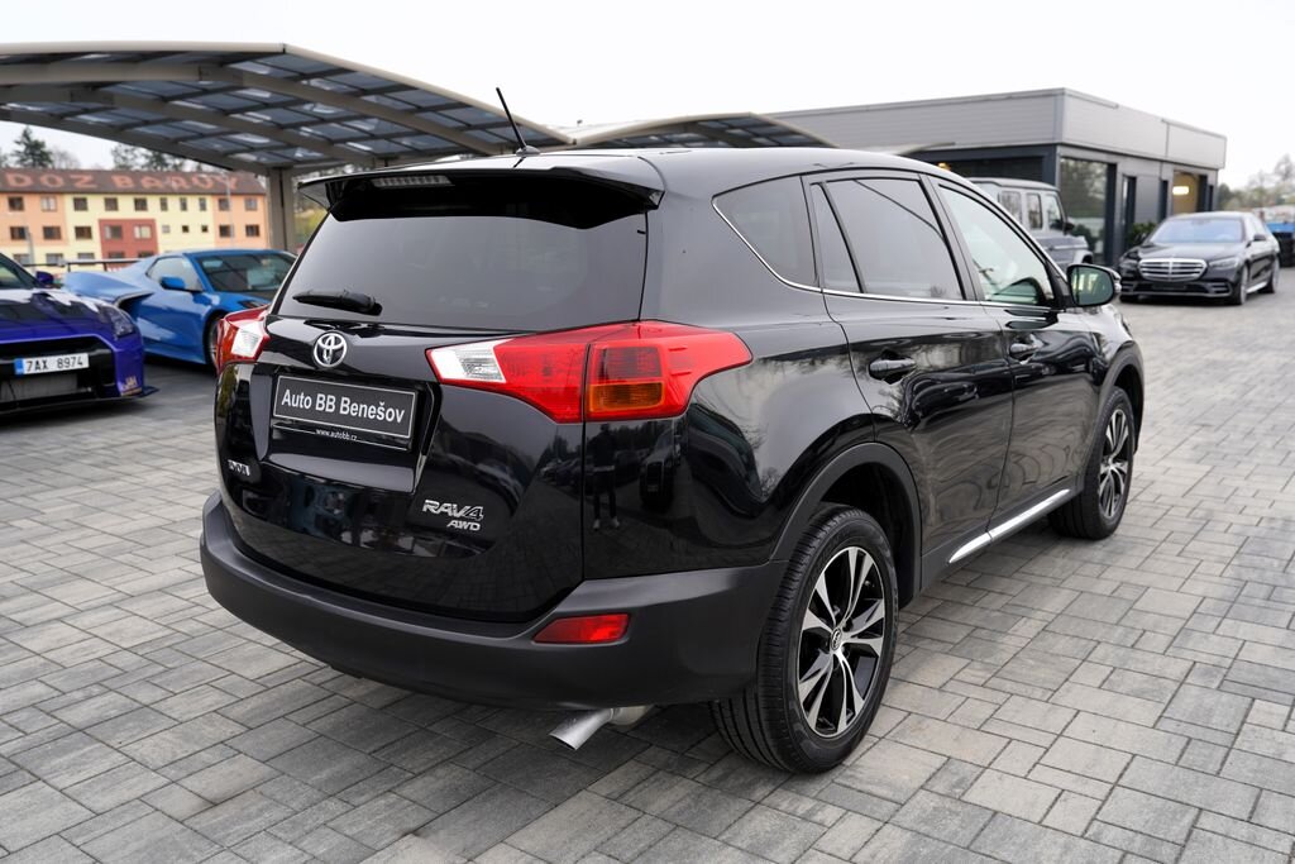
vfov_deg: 43.6
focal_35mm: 30
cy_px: 432
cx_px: 648
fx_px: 1079
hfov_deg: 61.9
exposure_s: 1/60
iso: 100
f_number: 4
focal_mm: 30
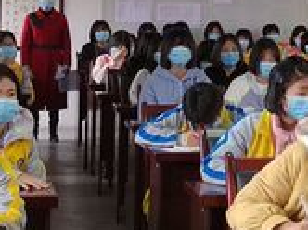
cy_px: -26
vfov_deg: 10.5
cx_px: 275
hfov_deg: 14.1
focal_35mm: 139
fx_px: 1235
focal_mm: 5.52
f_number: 1.9
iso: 1203
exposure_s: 1/100
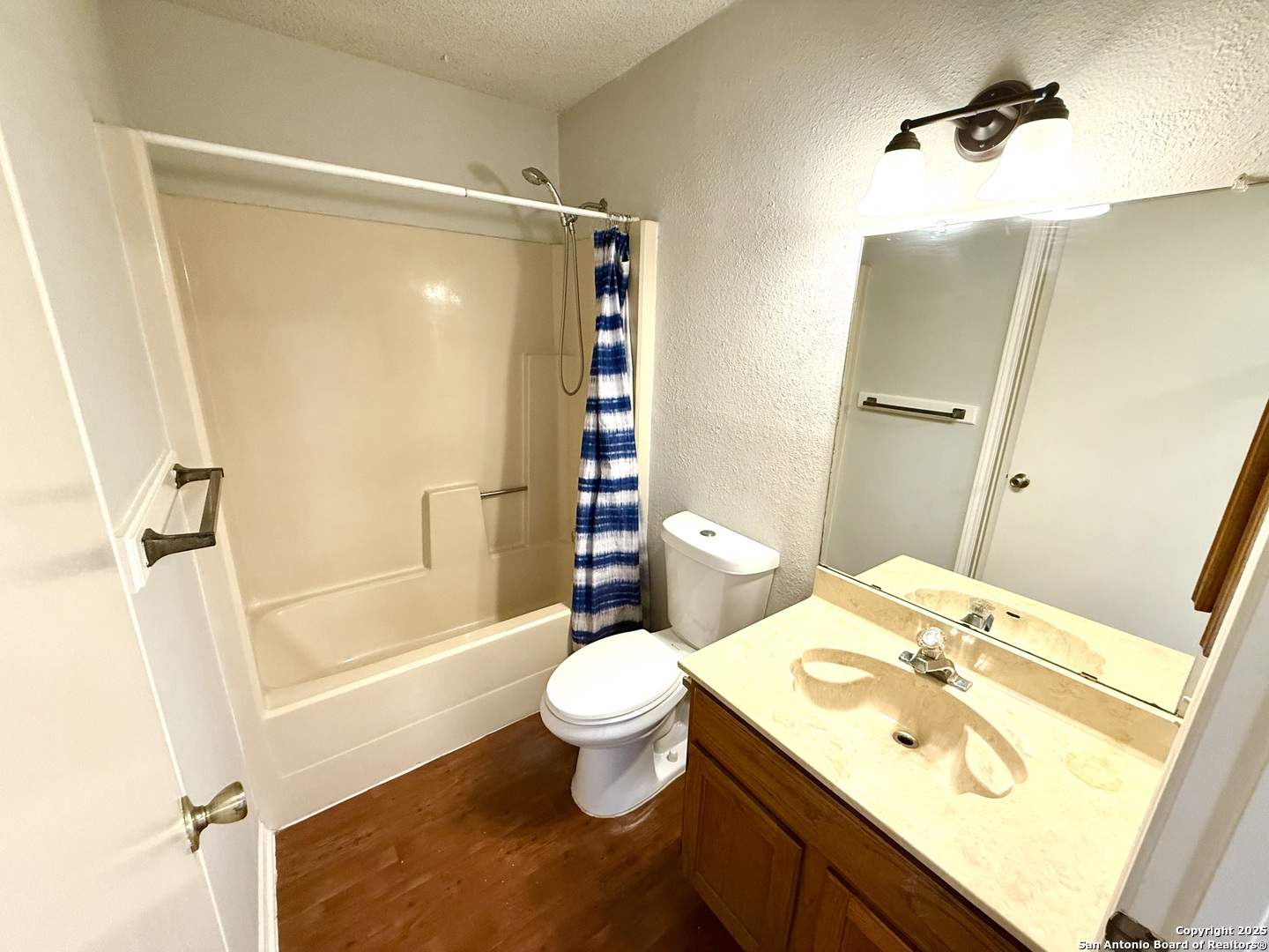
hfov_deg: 102.1
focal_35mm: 14
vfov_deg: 85.7
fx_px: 513
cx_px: 634
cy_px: 476
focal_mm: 2.22
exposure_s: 1/60
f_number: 2.2
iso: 250
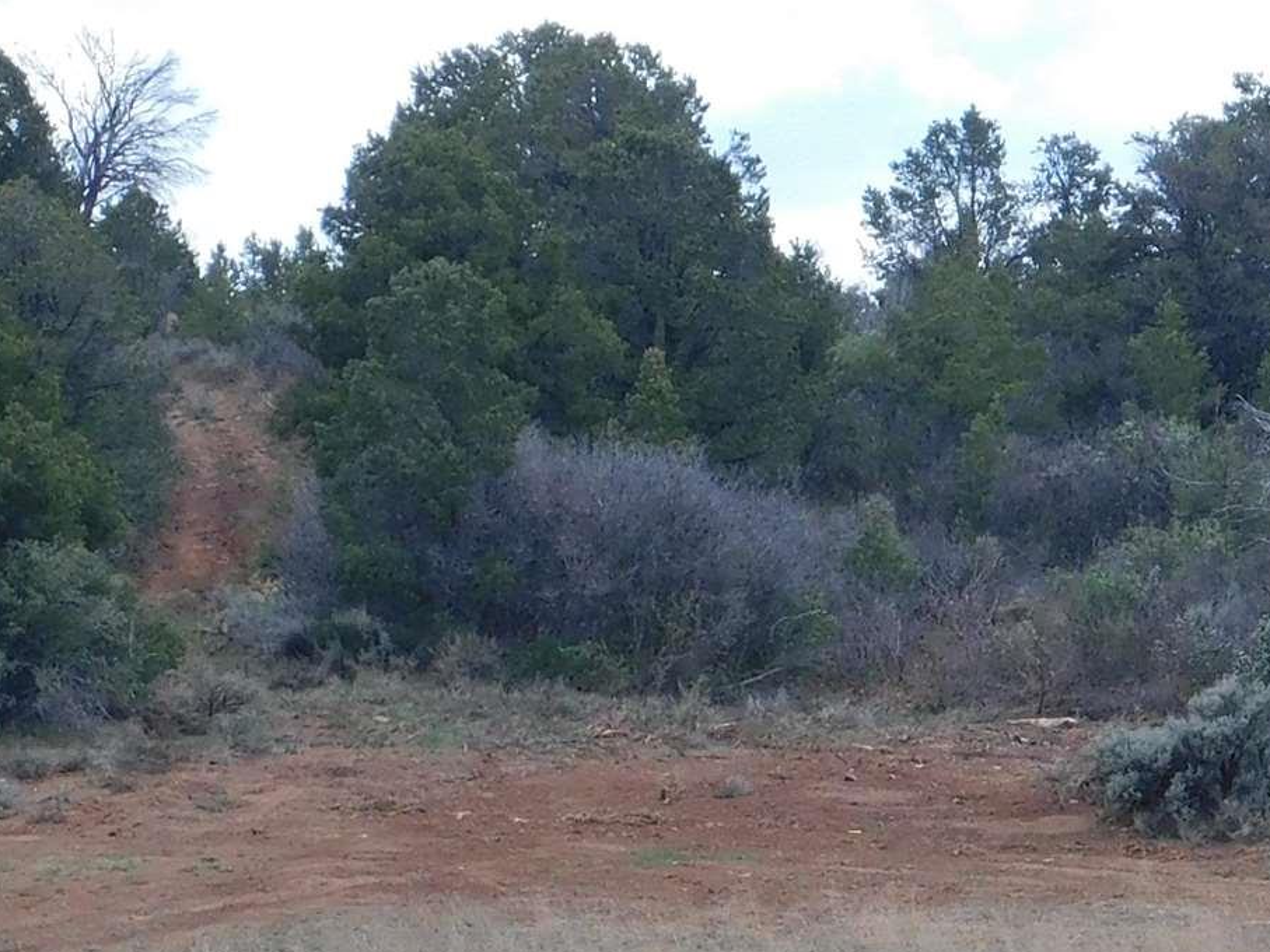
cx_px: 821
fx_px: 9941
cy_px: 1028
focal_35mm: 271
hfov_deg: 7.3
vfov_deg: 5.5
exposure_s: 1/400
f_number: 4.4
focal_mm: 14.2
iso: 125
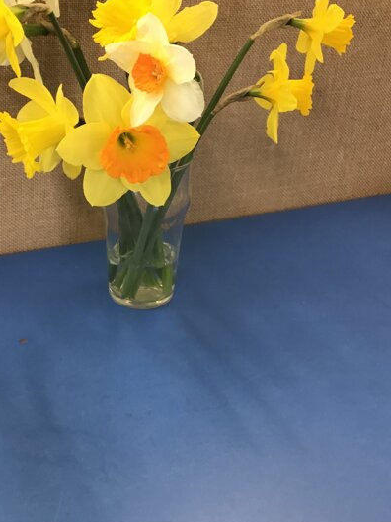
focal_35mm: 47
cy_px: 181
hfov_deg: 30.8
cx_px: 150
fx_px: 708
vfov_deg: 40.0
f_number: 2.4
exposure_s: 1/33
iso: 80
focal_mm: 3.3
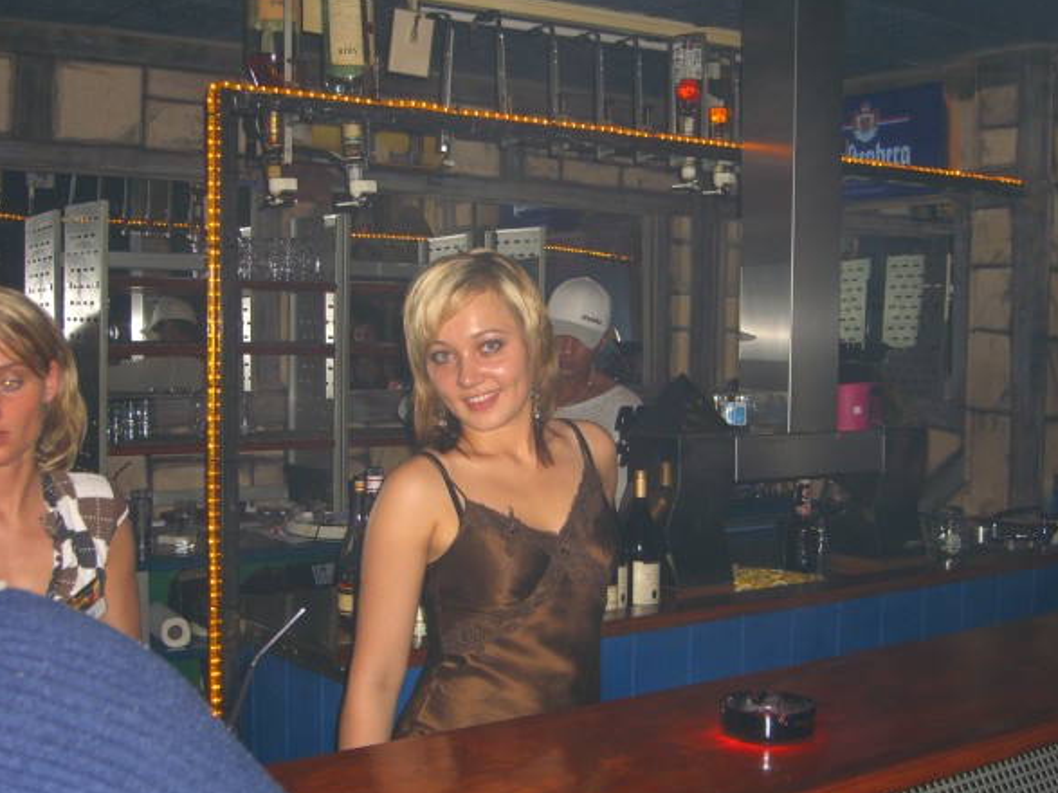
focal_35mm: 47
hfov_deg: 40.4
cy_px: 398
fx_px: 1436
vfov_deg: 30.9
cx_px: 535
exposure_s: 1/60
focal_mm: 9.5
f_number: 3.1
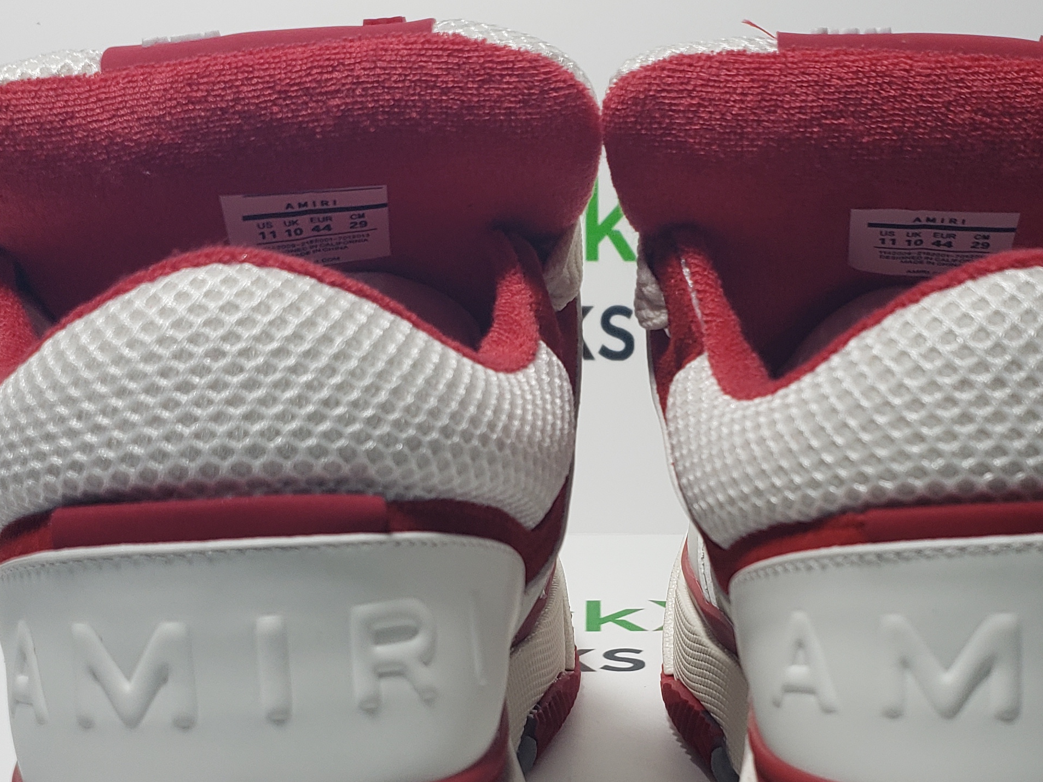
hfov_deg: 34.7
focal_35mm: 55
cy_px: 622
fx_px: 1657
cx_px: 664
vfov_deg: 26.1
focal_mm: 4.3
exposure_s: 1/512
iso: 50
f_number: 1.5
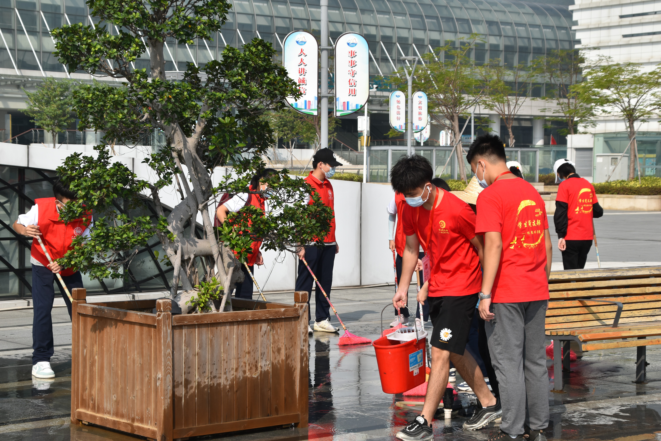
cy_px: 220
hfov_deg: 26.0
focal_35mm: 78
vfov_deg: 17.5
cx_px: 330
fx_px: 1432
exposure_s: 1/400
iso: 200
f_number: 10
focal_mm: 52
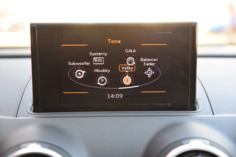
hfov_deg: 30.5
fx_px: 433
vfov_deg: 20.6
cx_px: 118
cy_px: 78
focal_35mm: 66
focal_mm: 66
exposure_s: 1/40
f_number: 4
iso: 500
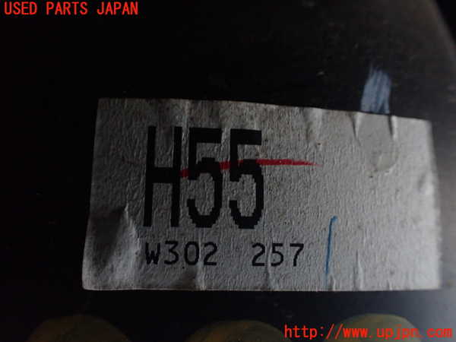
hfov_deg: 60.0
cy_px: 171
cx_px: 228
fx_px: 395
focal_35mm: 30
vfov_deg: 46.8
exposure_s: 1/80
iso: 800
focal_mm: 5.4
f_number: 2.3
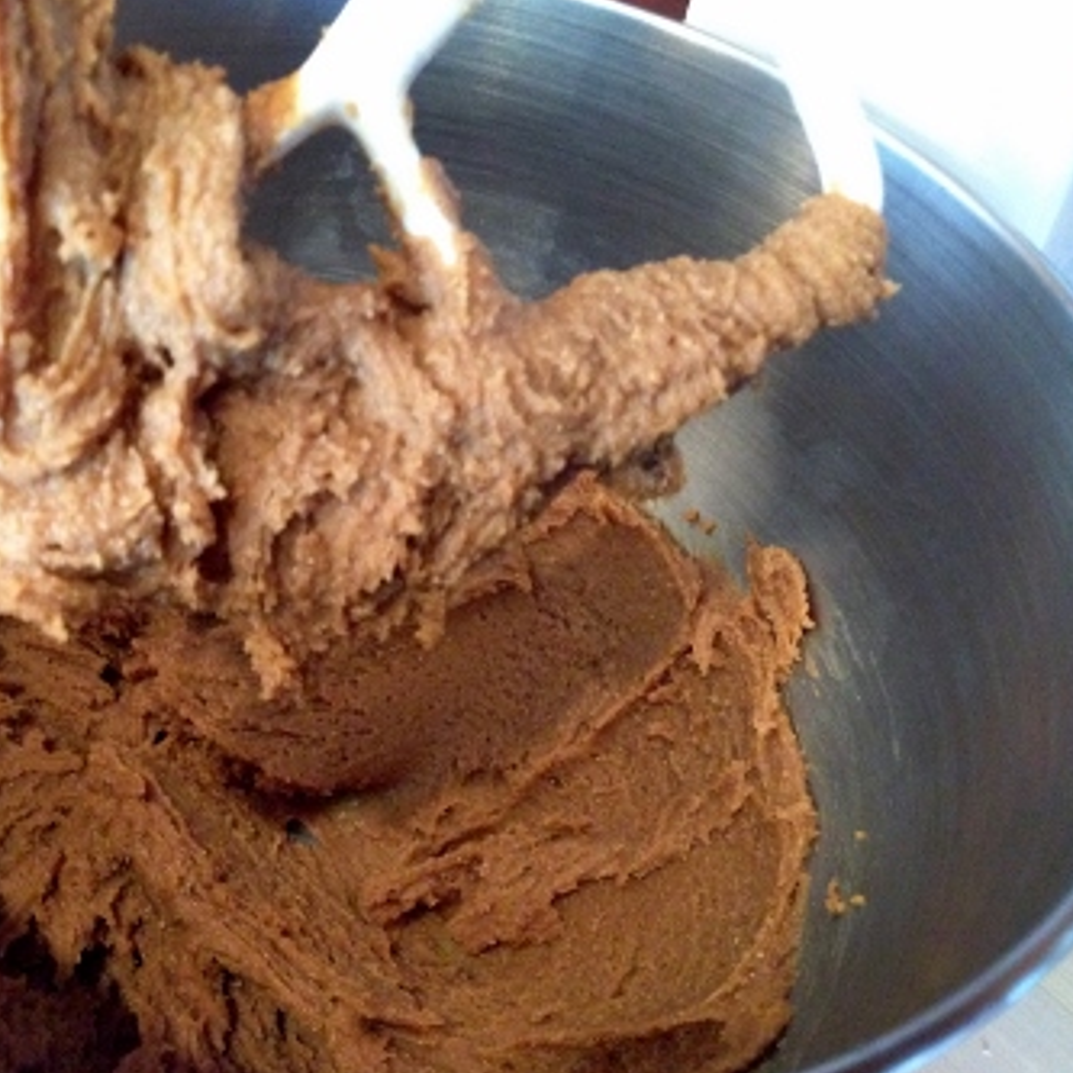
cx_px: 338
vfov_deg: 40.0
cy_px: 574
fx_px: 1473
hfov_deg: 39.4
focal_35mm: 42
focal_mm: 4.12
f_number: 2.4
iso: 640
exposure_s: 1/15
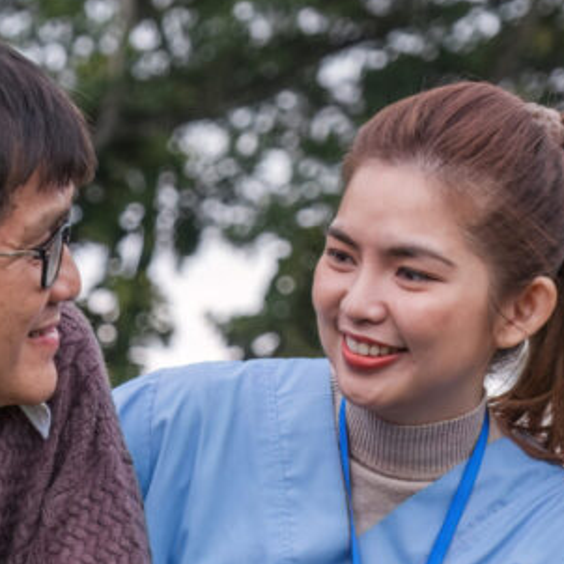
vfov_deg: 8.9
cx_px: 39
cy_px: 445
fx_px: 3613
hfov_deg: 8.9
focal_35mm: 196
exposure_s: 1/160
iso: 250
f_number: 2.8
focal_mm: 45.5
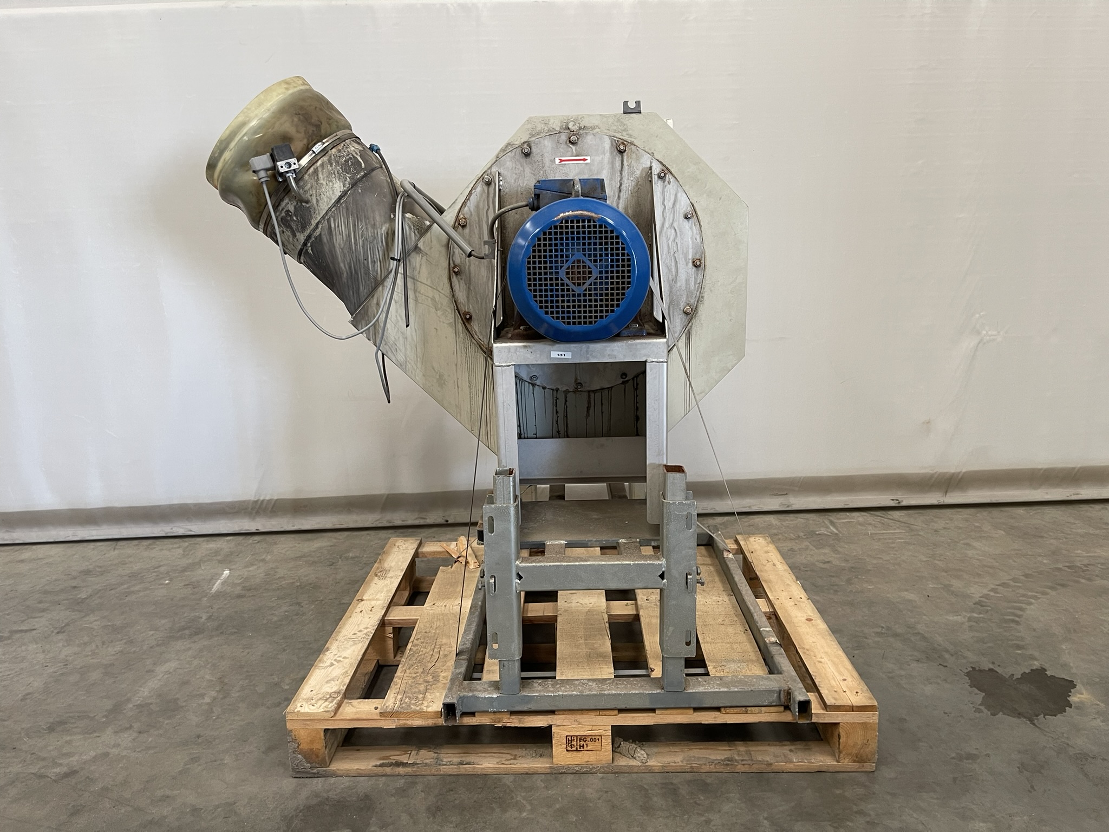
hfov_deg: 69.4
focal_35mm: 25
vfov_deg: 54.9
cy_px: 416
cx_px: 554
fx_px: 801
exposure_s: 1/79
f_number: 1.6
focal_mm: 5.1
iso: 125
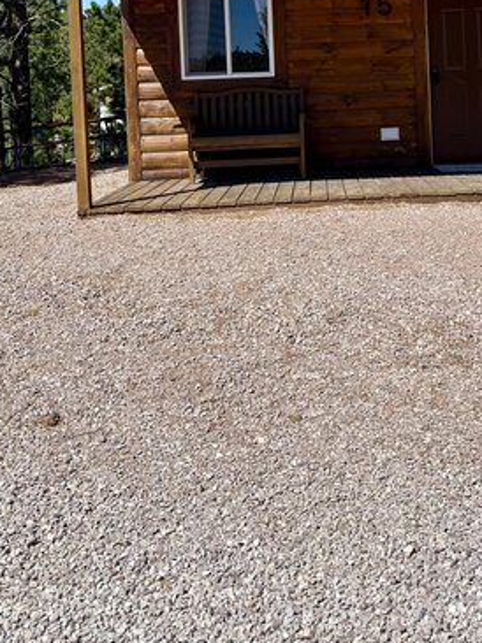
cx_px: 341
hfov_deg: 33.8
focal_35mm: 42
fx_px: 781
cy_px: 86
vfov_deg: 41.8
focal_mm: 6.76
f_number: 1.78
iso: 80
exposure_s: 1/4975
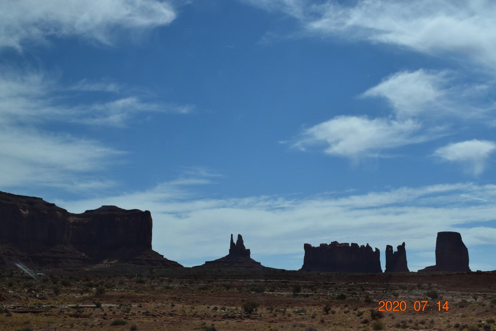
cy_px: 166
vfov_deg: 26.5
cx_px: 248
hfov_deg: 38.9
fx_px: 703
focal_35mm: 51
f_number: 11
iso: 200
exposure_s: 1/500
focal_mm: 34
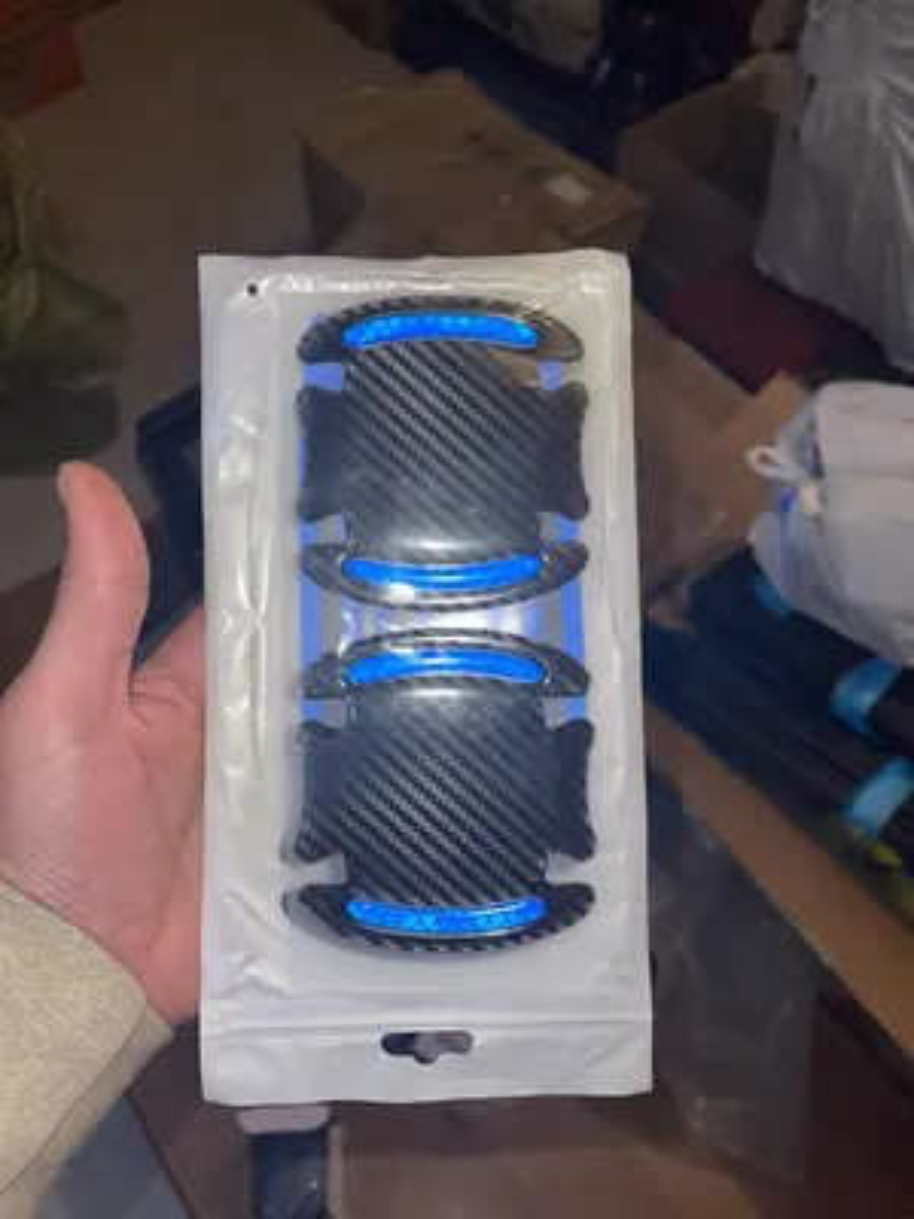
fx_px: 880
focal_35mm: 25
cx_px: 457
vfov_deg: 69.4
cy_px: 610
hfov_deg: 54.9
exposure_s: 1/71
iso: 32
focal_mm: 5.1
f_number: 1.6
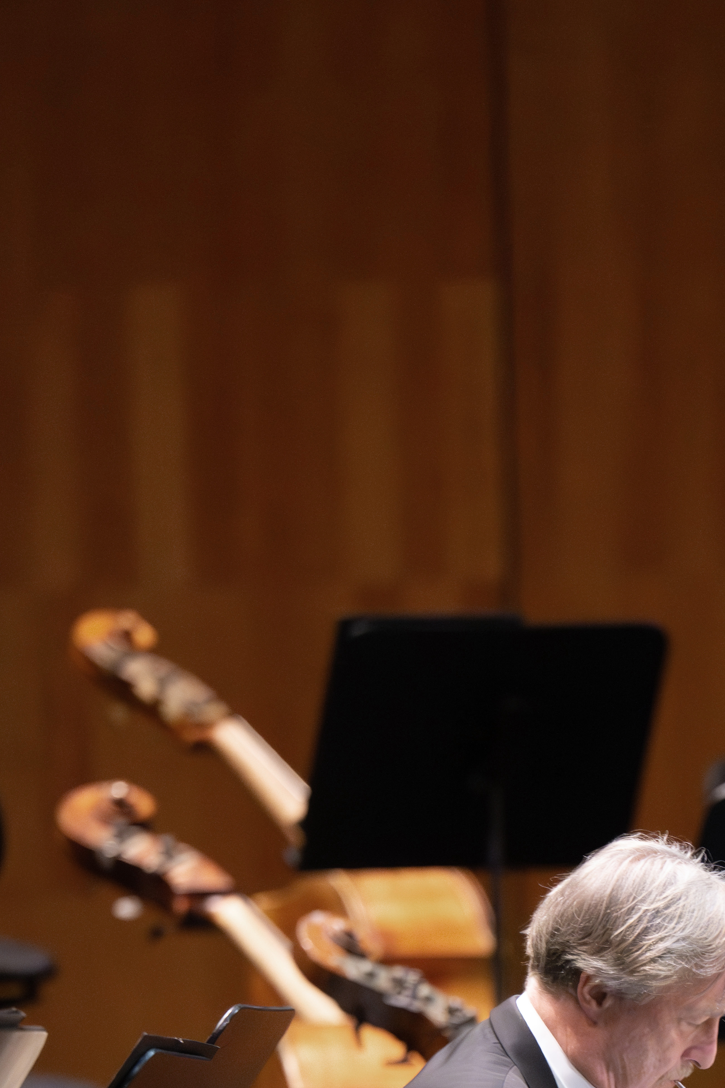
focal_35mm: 425
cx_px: 626
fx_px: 12838
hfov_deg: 3.2
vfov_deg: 4.8
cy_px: 1110
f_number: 2.8
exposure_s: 1/160
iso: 6400
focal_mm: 200
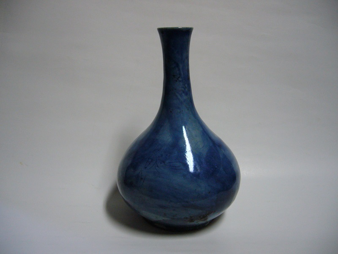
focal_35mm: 35
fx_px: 342
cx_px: 169
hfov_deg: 52.6
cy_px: 127
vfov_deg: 40.7
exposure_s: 1/15
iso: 200
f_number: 2.8
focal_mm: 5.8
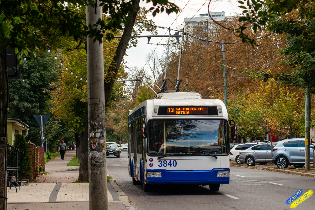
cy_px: 105
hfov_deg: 39.6
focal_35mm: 50
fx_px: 438
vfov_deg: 27.0
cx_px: 158
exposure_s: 1/640
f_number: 4.5
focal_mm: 50
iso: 200
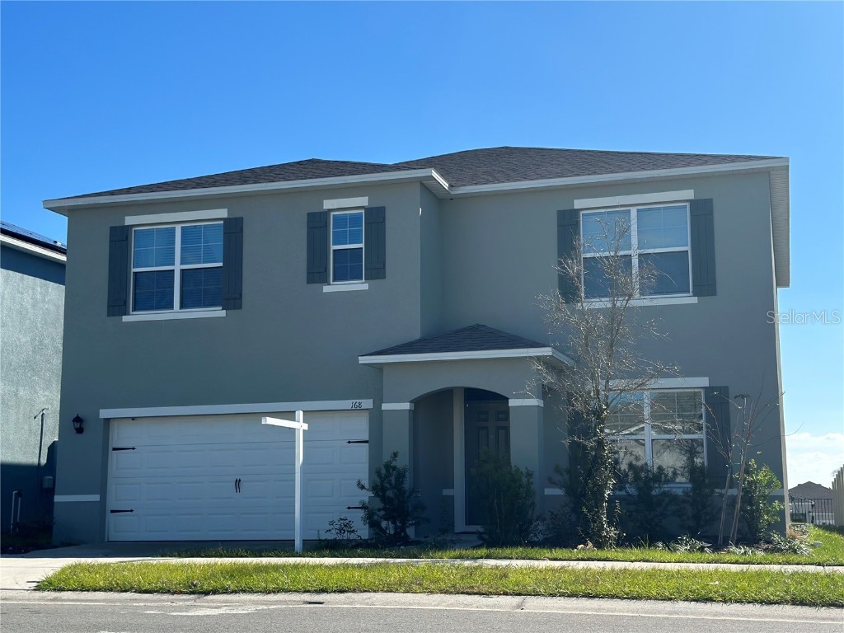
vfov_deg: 30.3
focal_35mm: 48
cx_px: 422
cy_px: 316
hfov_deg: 39.7
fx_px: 1170
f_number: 1.78
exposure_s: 1/5000
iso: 100
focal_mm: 6.86
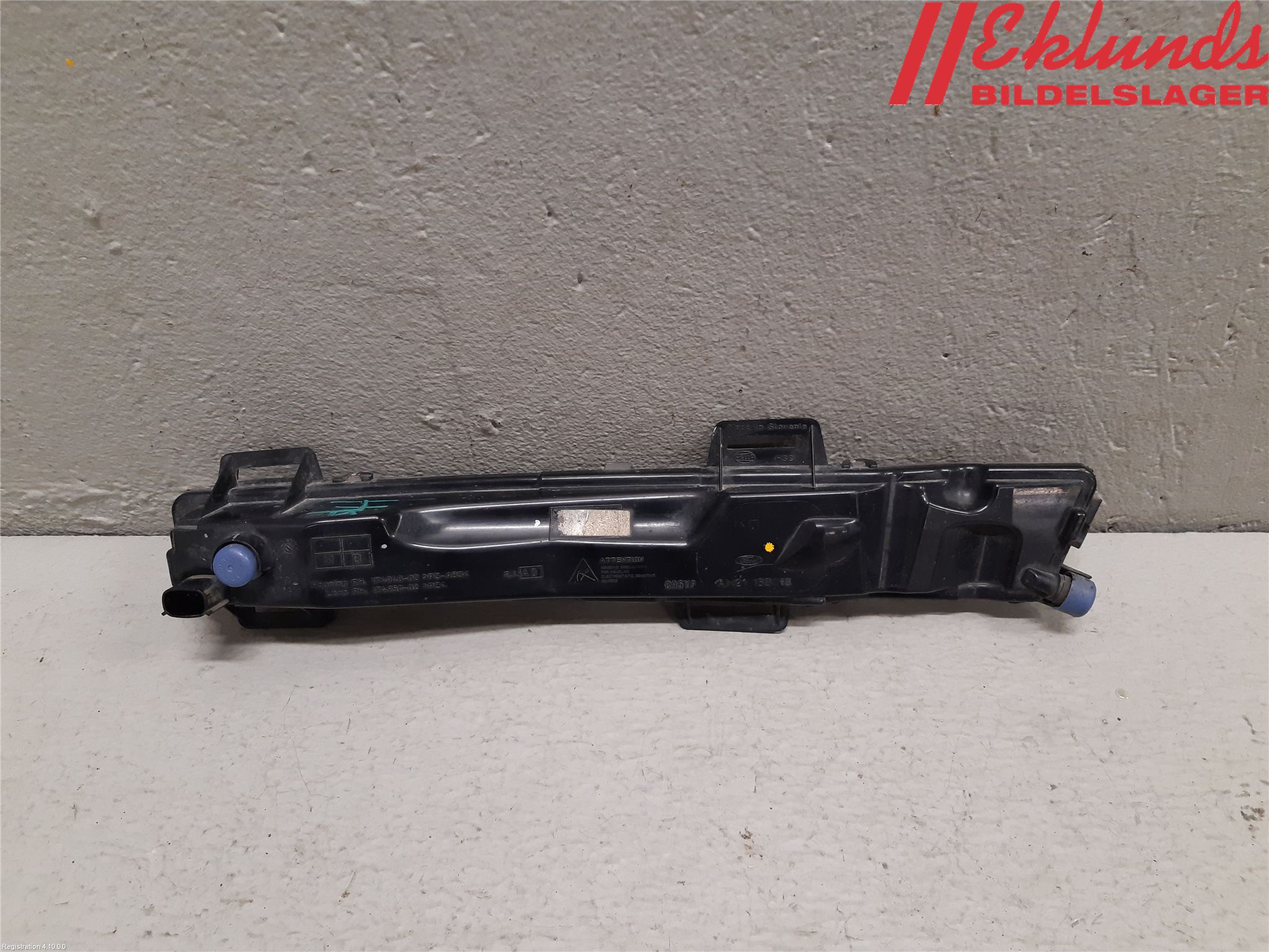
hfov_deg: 67.3
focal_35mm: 26
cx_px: 634
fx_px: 953
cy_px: 476
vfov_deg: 53.1
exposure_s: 1/50
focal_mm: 3.93
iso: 160
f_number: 1.7
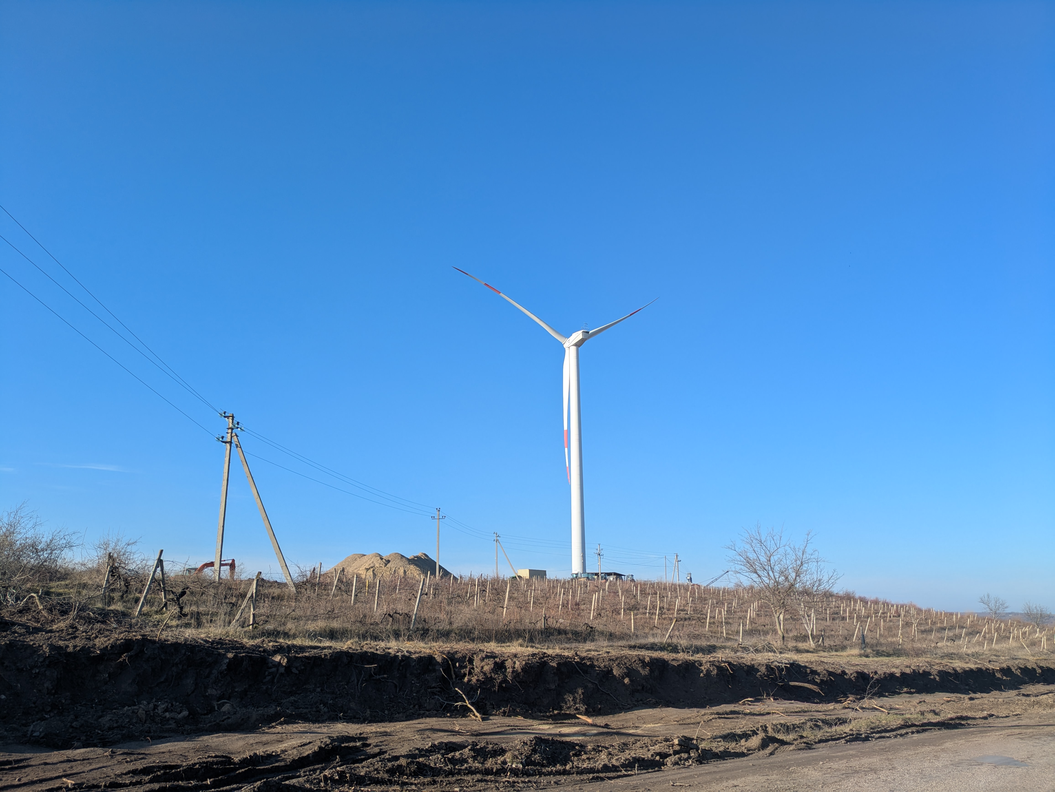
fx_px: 762
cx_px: 528
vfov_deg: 54.9
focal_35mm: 25
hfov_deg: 69.4
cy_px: 396
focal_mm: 5.43
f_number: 1.89
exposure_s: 1/1513
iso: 54
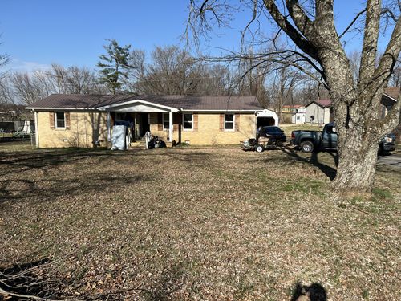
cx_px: 200
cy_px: 150
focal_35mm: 26
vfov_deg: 53.1
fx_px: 301
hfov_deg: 67.3
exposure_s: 1/4115
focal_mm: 5.7
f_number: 1.5
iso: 50
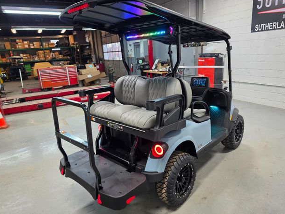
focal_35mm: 24
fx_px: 198
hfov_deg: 71.6
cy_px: 105
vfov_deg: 56.8
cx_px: 146
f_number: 1.7
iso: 160
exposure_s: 1/120
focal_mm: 6.3
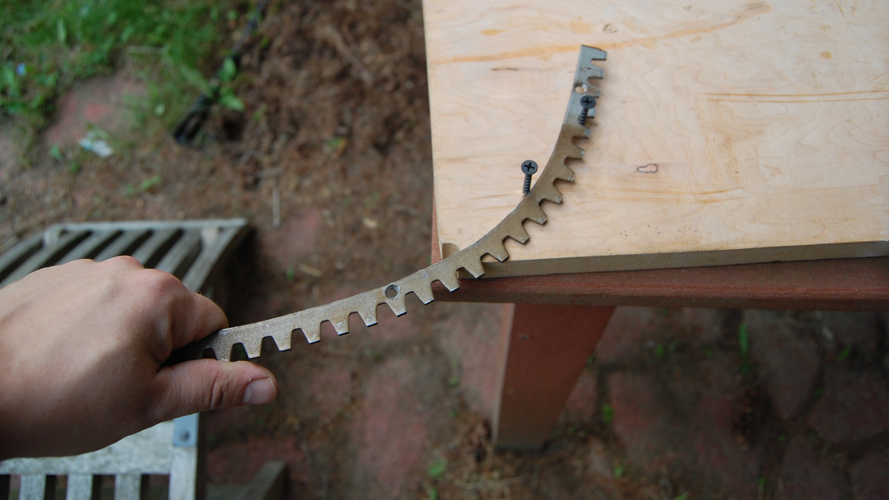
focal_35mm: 29
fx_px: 684
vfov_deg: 40.0
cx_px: 437
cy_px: 198
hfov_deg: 66.1
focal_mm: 18
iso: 400
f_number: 4.5
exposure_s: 1/80
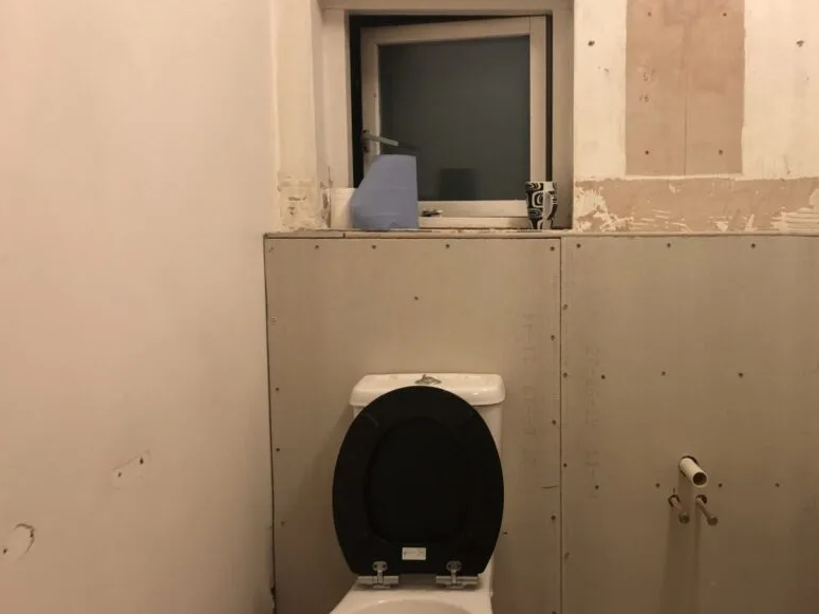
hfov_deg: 49.4
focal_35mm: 37
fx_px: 875
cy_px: 334
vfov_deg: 38.6
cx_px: 534
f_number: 1.8
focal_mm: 3.99
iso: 64
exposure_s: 1/17
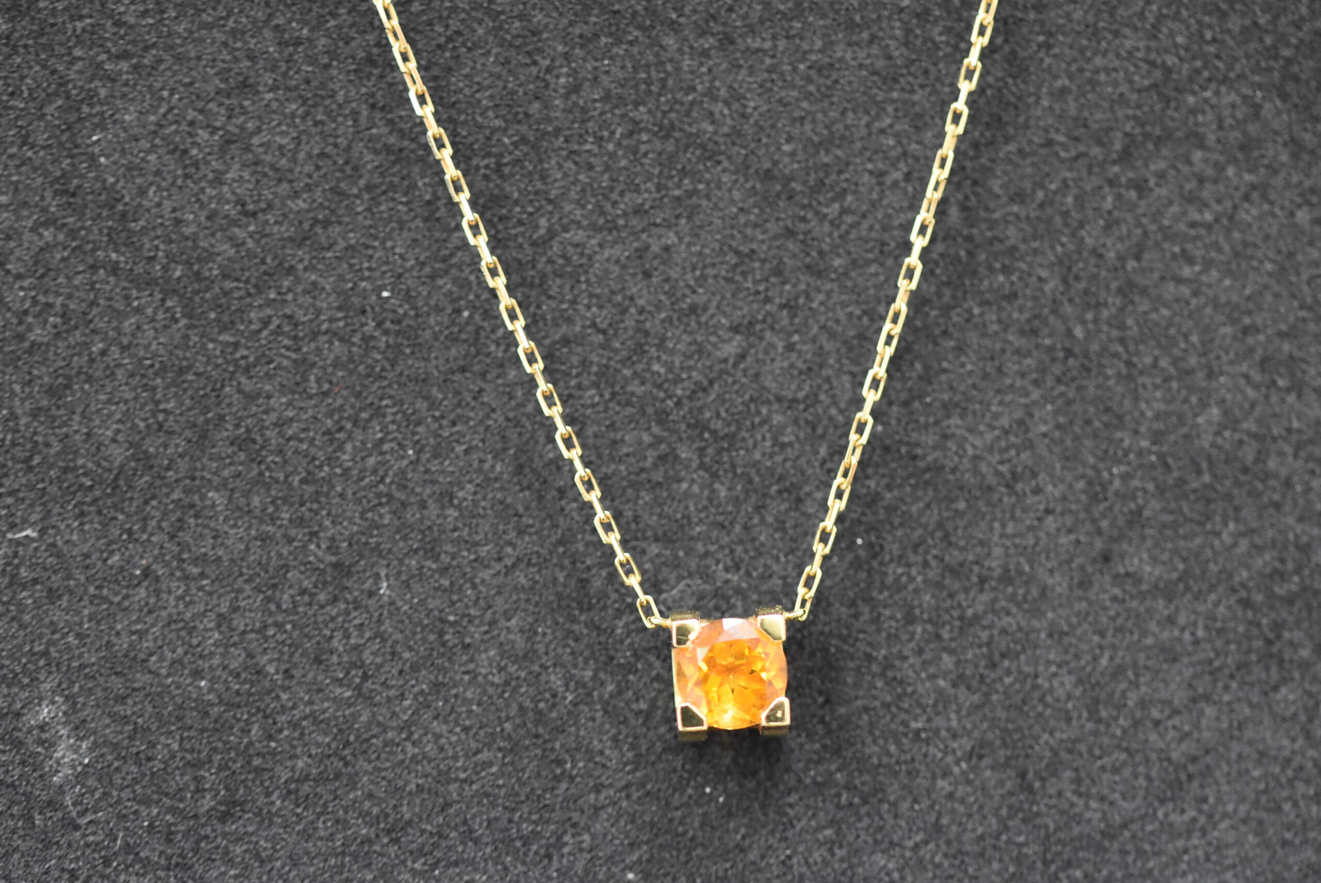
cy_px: 442
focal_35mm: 135
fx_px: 4957
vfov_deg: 10.2
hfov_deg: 15.2
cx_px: 660
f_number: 4
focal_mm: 90
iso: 2800
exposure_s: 1/125
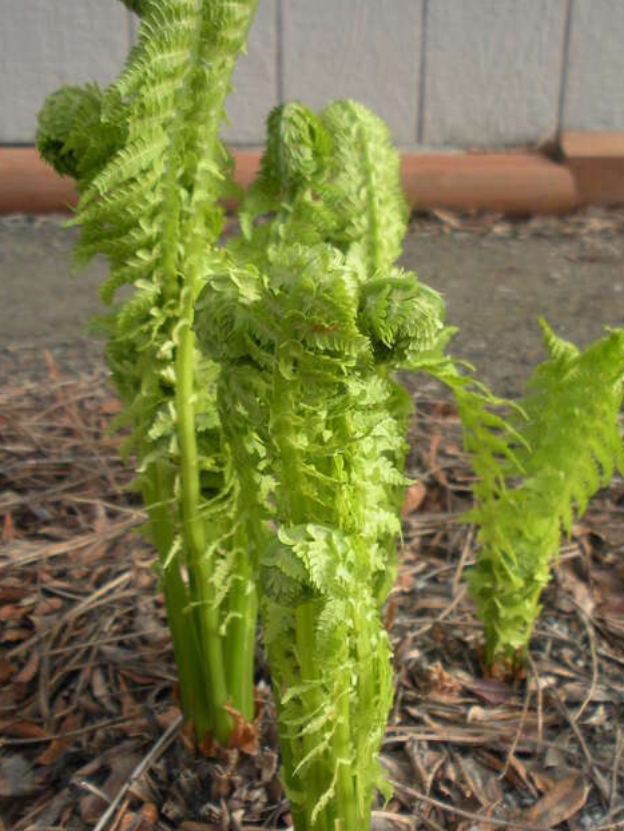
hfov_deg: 32.2
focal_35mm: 45
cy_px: 416
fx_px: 1081
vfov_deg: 42.1
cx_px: 339
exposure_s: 1/118
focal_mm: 6.3
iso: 64
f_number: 3.5
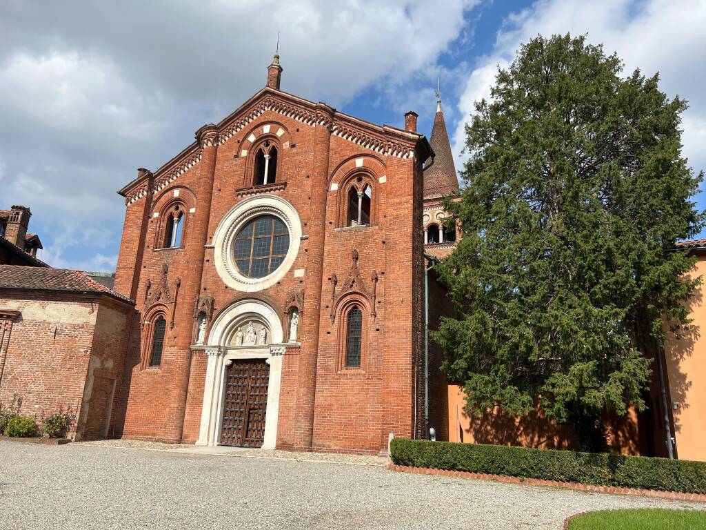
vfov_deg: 53.1
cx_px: 353
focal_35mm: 26
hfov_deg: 67.3
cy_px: 265
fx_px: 530
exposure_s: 1/5587
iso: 50
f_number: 1.5
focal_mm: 5.7
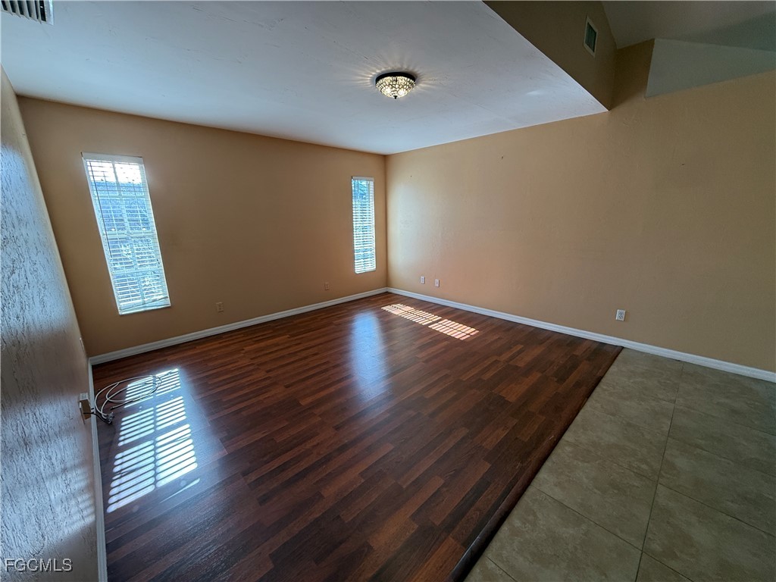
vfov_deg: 85.7
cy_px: 291
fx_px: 314
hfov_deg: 102.1
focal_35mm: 14
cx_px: 388
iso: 125
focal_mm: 2.22
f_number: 2.2
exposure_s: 1/120
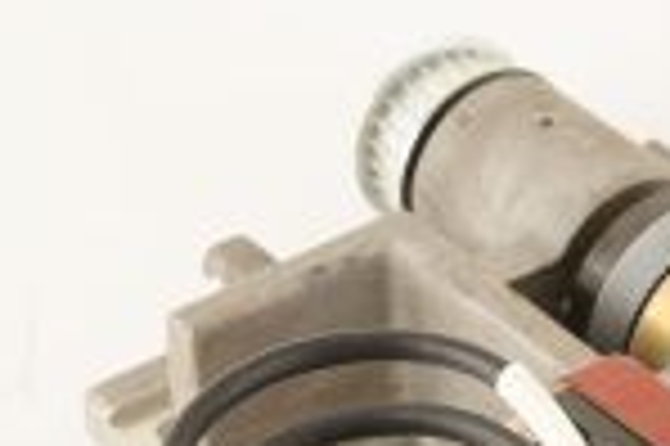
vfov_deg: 6.7
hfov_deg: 10.2
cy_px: 642
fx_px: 3755
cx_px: 535
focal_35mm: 202
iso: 1600
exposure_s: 1/125
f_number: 11
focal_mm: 50
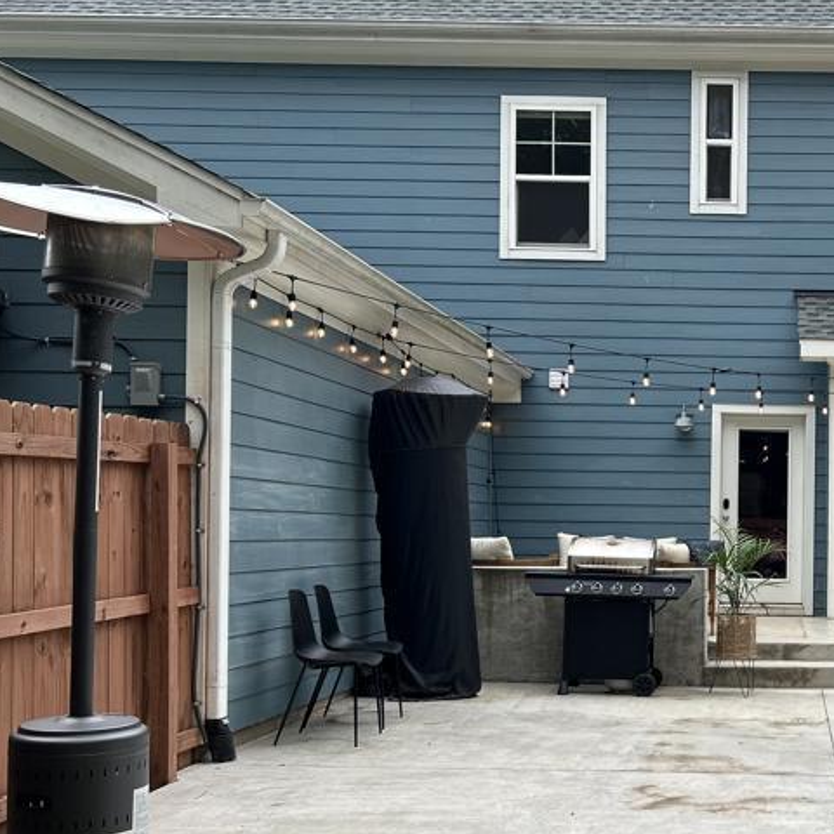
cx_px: 771
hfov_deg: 32.7
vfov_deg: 34.5
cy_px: 533
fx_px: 1336
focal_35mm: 49
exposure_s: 1/769
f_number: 1.5
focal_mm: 5.7
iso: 50
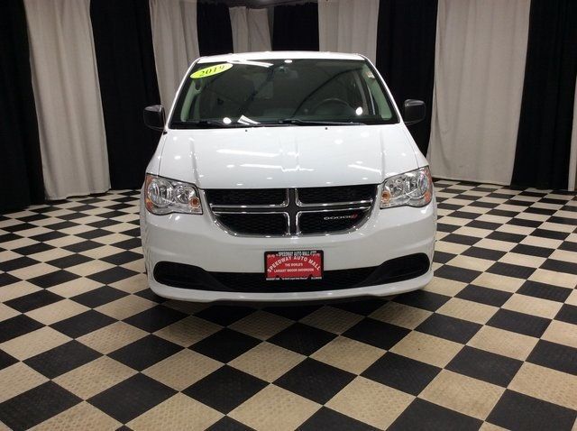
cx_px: 288
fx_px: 533
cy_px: 216
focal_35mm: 32
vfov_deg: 44.1
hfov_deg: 56.9
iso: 40
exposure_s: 1/40
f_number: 2.4
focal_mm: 3.3
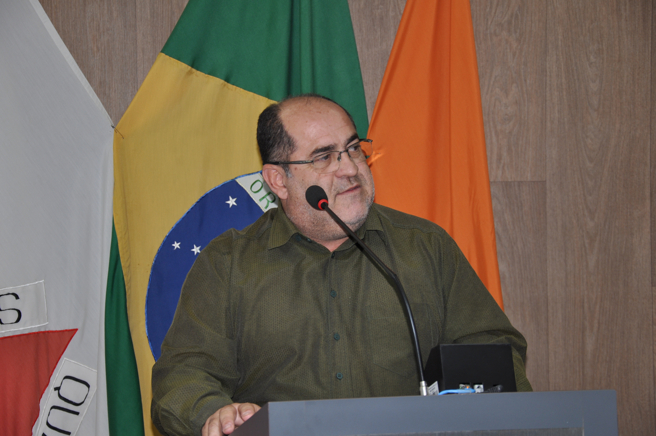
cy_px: 218
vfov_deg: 13.8
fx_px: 1802
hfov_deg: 20.6
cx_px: 328
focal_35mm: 99
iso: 200
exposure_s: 1/60
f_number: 5.3
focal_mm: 66
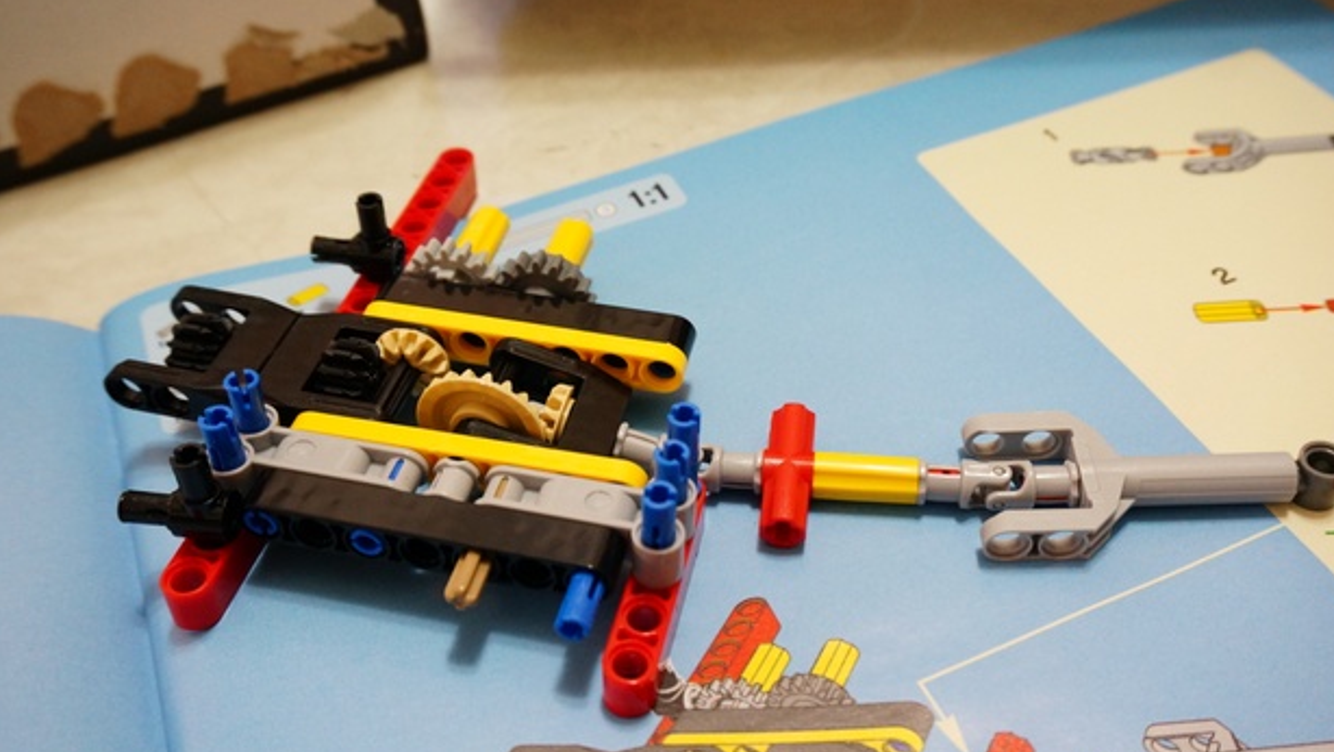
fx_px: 1274
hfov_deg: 55.3
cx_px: 689
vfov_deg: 32.9
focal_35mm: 36
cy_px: 376
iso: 1600
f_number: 5.6
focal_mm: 22
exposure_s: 1/15
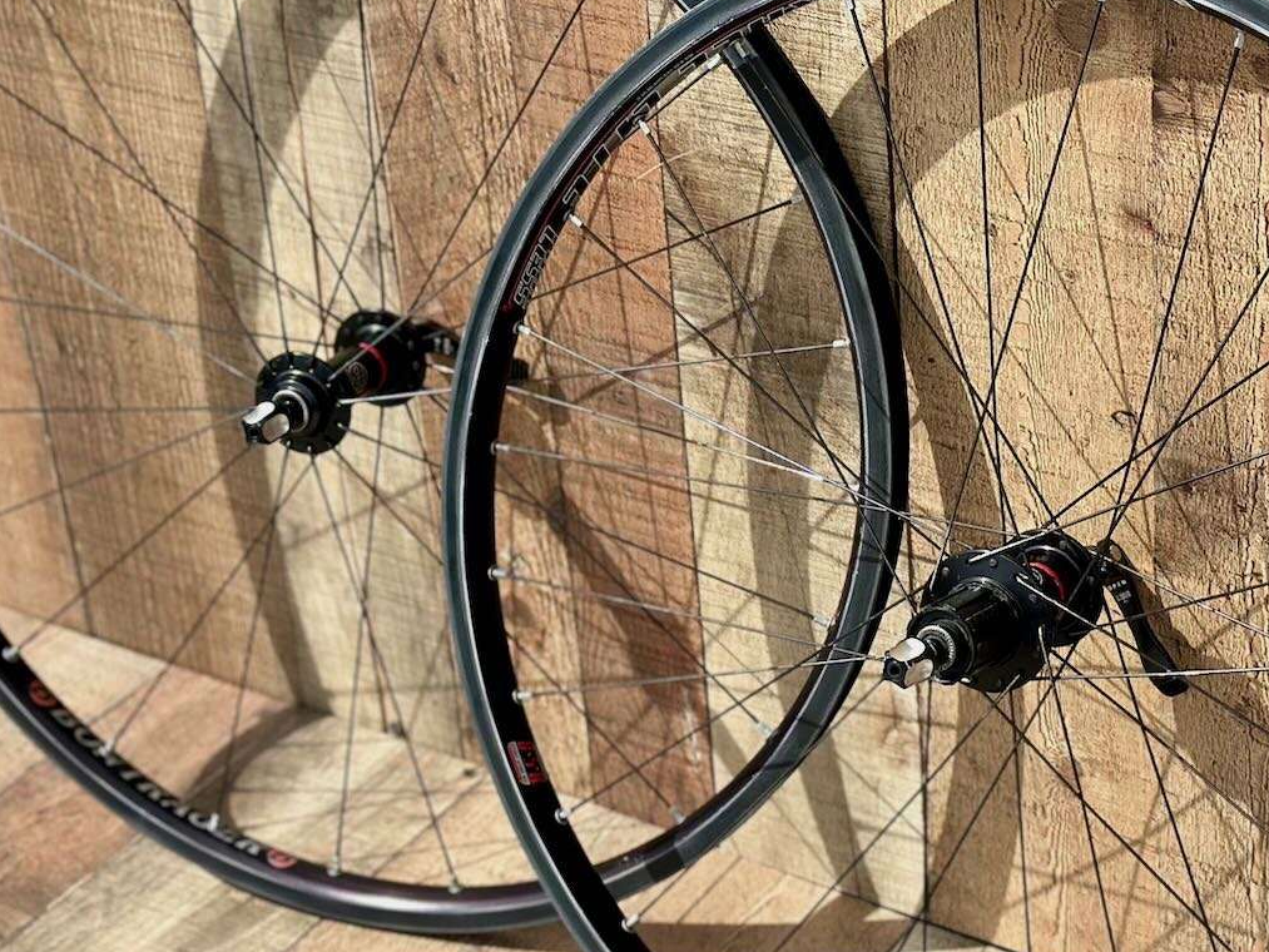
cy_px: 541
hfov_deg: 21.4
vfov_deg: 16.2
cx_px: 858
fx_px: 3336
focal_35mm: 91
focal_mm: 6.86
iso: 80
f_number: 1.78
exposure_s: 1/5556
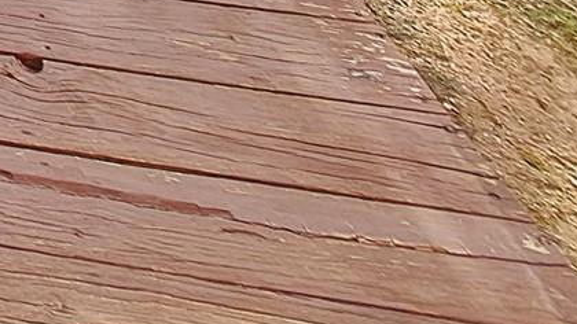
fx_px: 1055
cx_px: -703
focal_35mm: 69
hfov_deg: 16.8
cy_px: -655
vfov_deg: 11.0
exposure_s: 1/344
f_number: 2.2
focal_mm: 1.74
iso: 50
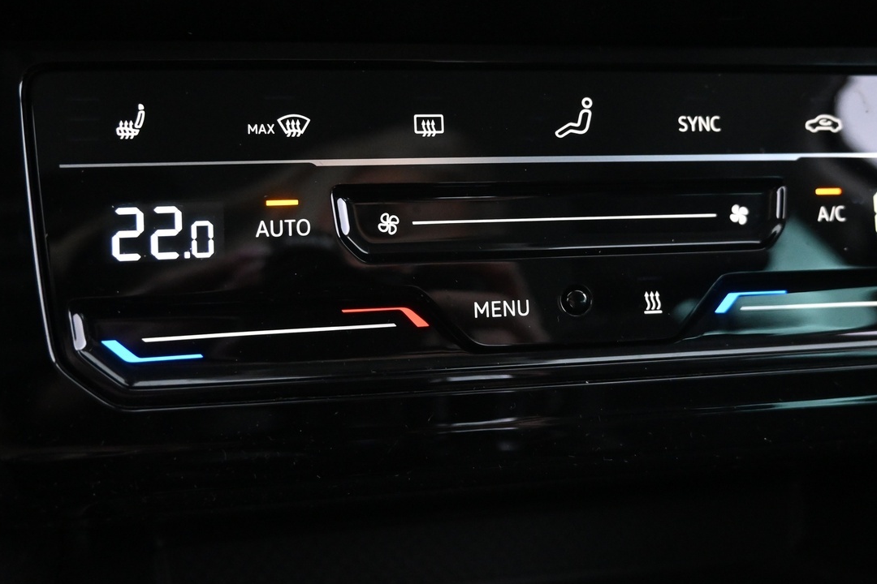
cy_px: 246
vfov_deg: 36.8
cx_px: 499
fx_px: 877
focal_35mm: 36
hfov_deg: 53.0
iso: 2800
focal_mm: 16
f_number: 3.5
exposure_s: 1/25
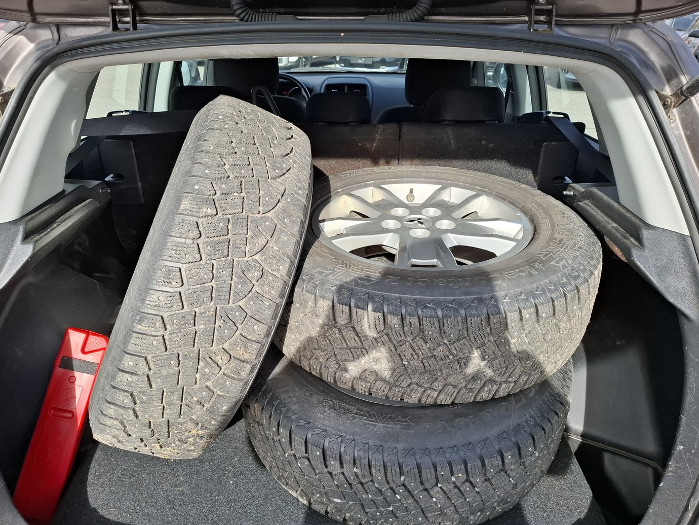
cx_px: 345
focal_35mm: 24
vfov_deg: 56.8
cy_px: 270
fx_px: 485
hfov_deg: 71.6
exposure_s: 1/781
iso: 50
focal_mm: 5.54
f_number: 1.8
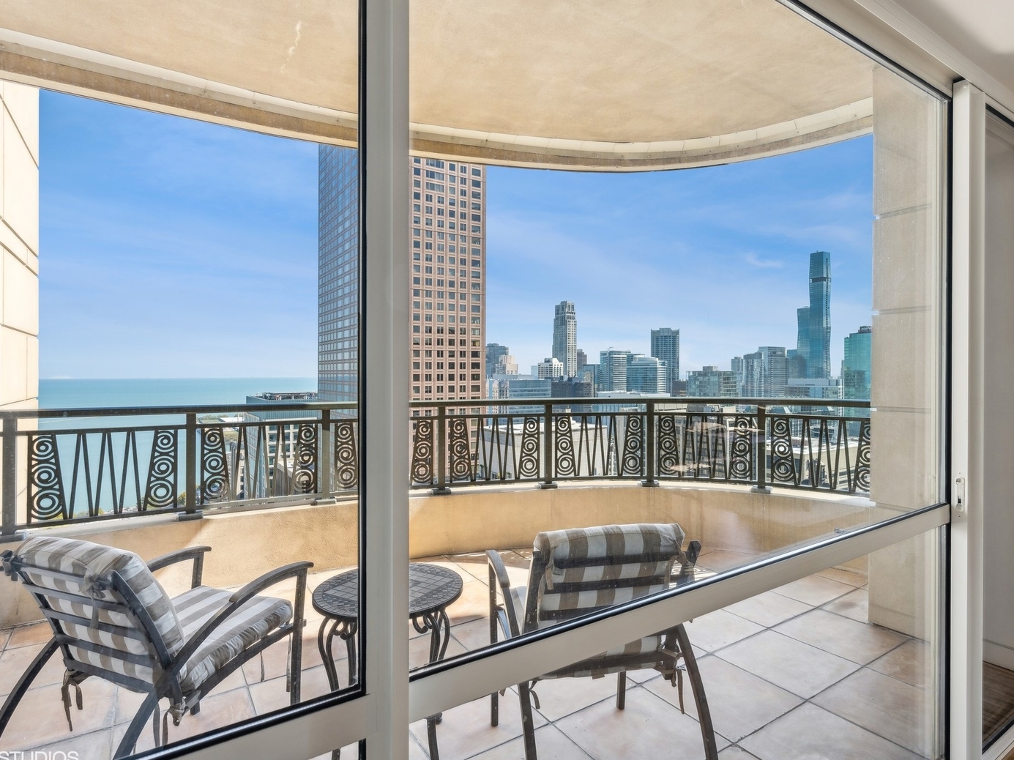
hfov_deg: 86.0
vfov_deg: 69.9
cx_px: 520
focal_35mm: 19
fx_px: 544
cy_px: 379
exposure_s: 1/45
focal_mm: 16.5
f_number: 9.5
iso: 200
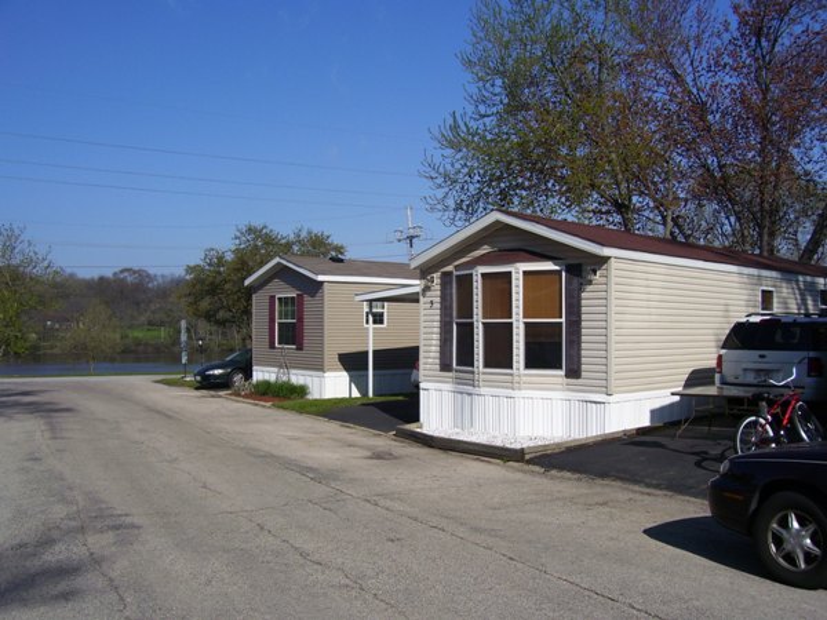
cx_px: 414
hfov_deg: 54.0
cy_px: 310
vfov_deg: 41.8
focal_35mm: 34
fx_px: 812
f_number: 4.8
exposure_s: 1/1000
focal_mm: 5.6
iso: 80
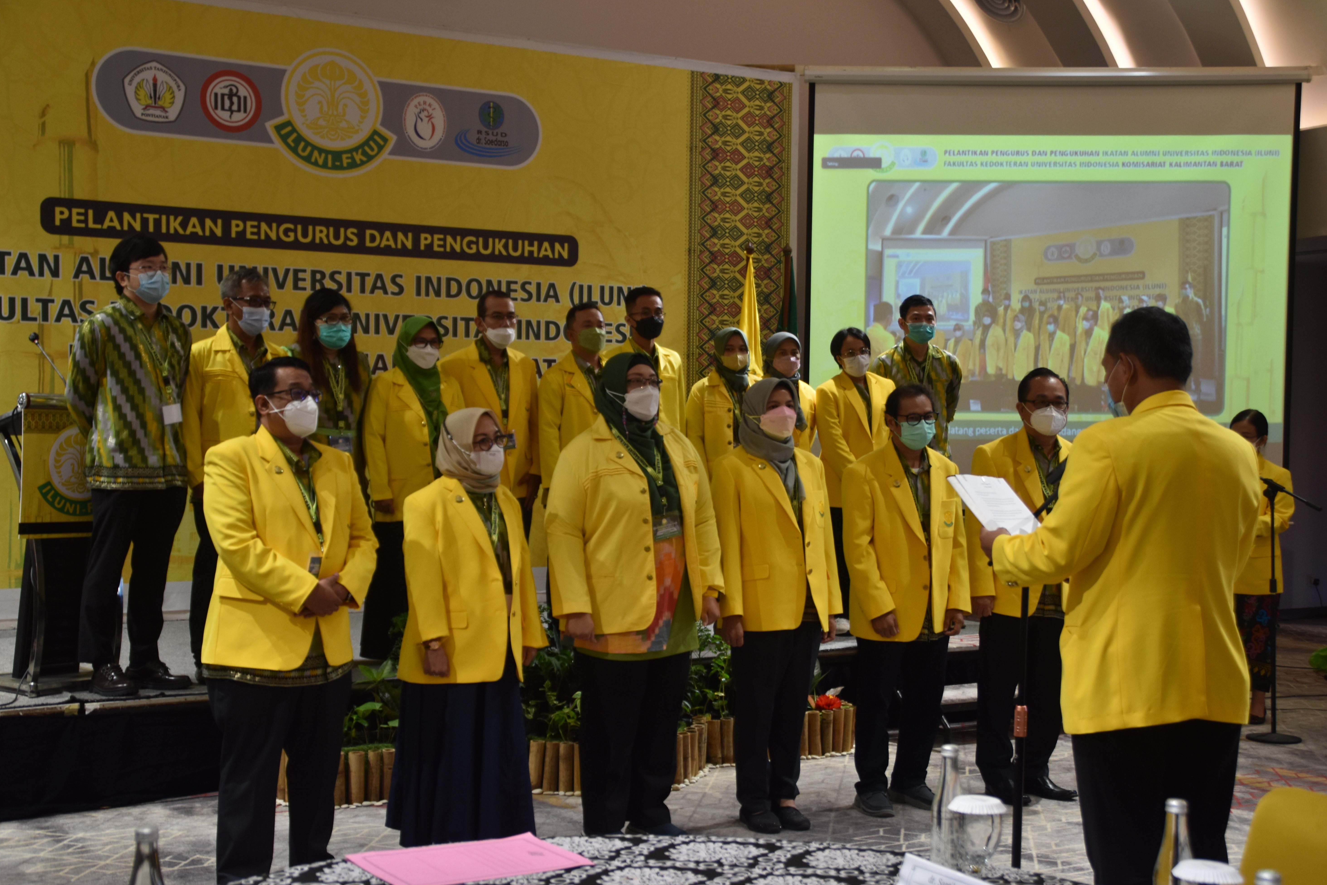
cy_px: 439
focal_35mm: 49
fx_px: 1806
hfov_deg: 40.3
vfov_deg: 27.5
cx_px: 675
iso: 320
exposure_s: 1/50
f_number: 4.2
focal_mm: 32
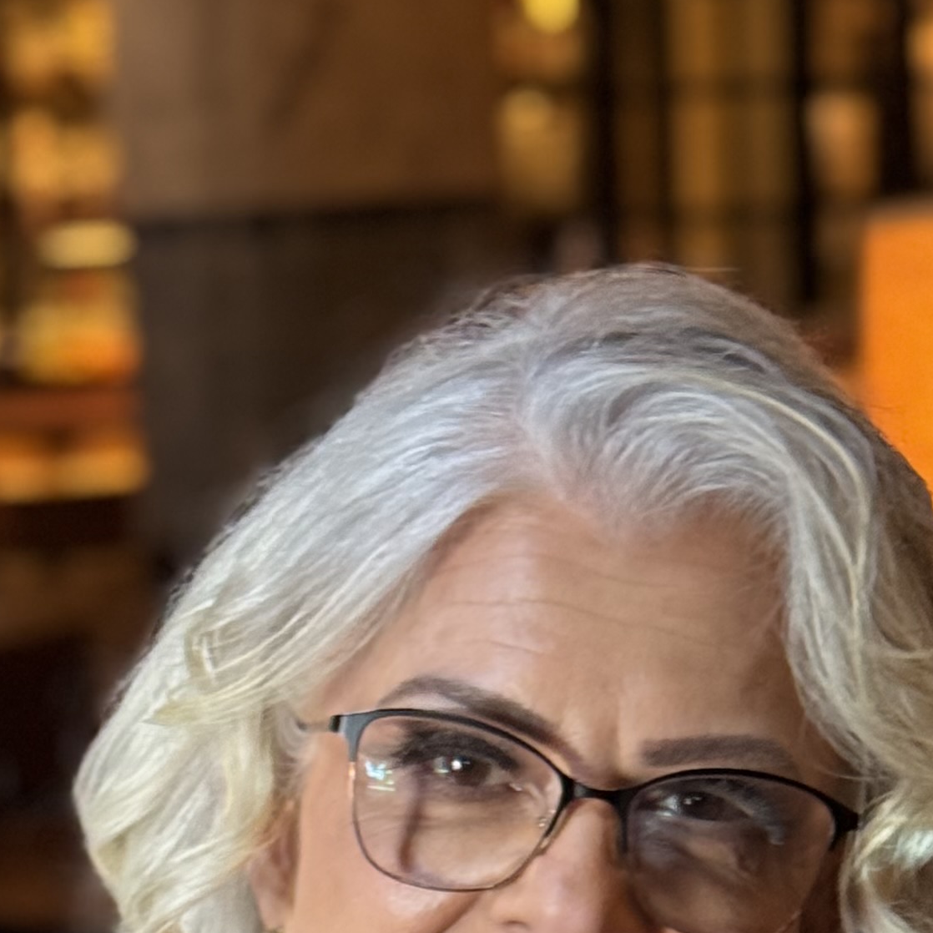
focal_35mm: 153
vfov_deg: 10.9
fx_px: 4666
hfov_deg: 11.4
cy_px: 1512
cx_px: 359
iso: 250
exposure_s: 1/40
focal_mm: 6.76
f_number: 1.78
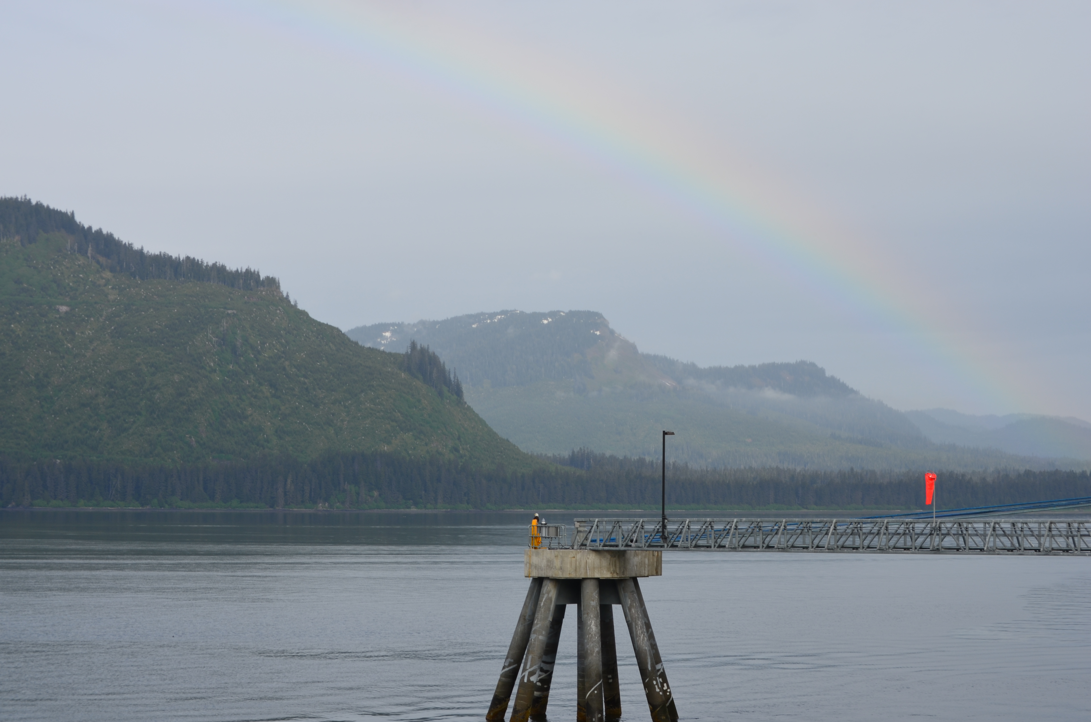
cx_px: 546
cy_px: 361
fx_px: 2495
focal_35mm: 82
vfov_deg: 16.5
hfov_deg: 24.7
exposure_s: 1/125
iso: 110
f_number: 11
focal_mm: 55
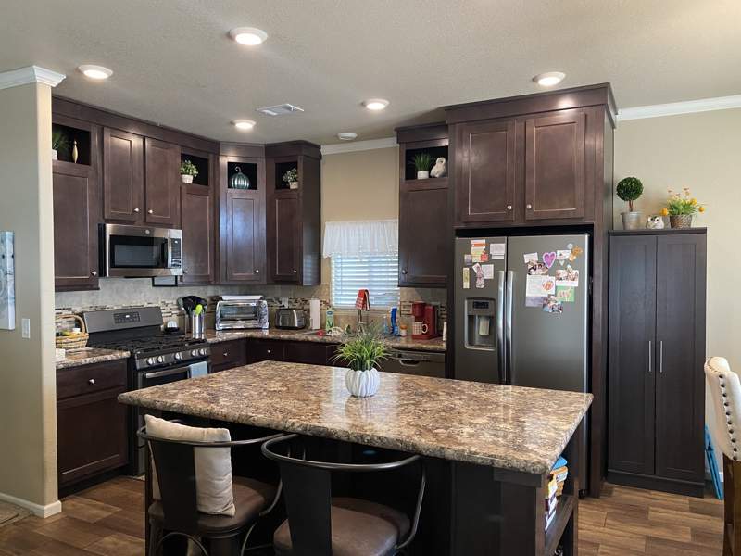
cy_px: 278
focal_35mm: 26
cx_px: 370
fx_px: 557
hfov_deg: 67.3
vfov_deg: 53.1
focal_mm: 4.25
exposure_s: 1/60
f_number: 1.8
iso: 320
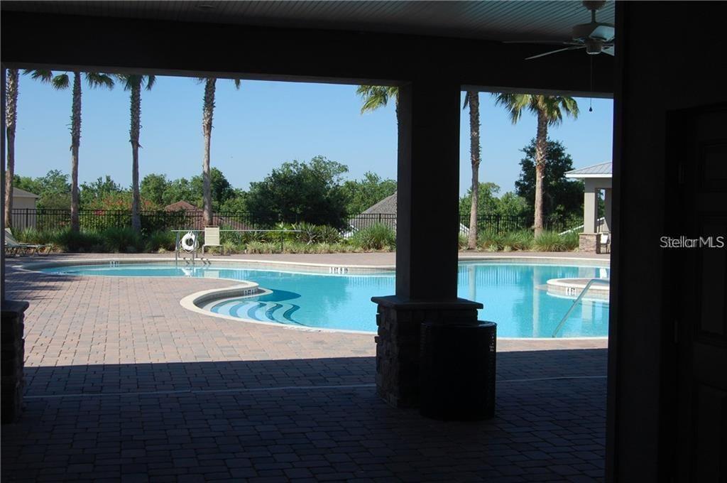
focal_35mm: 46
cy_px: 242
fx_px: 938
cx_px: 364
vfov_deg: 28.9
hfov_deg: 42.4
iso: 200
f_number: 9
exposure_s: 1/320
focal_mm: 31
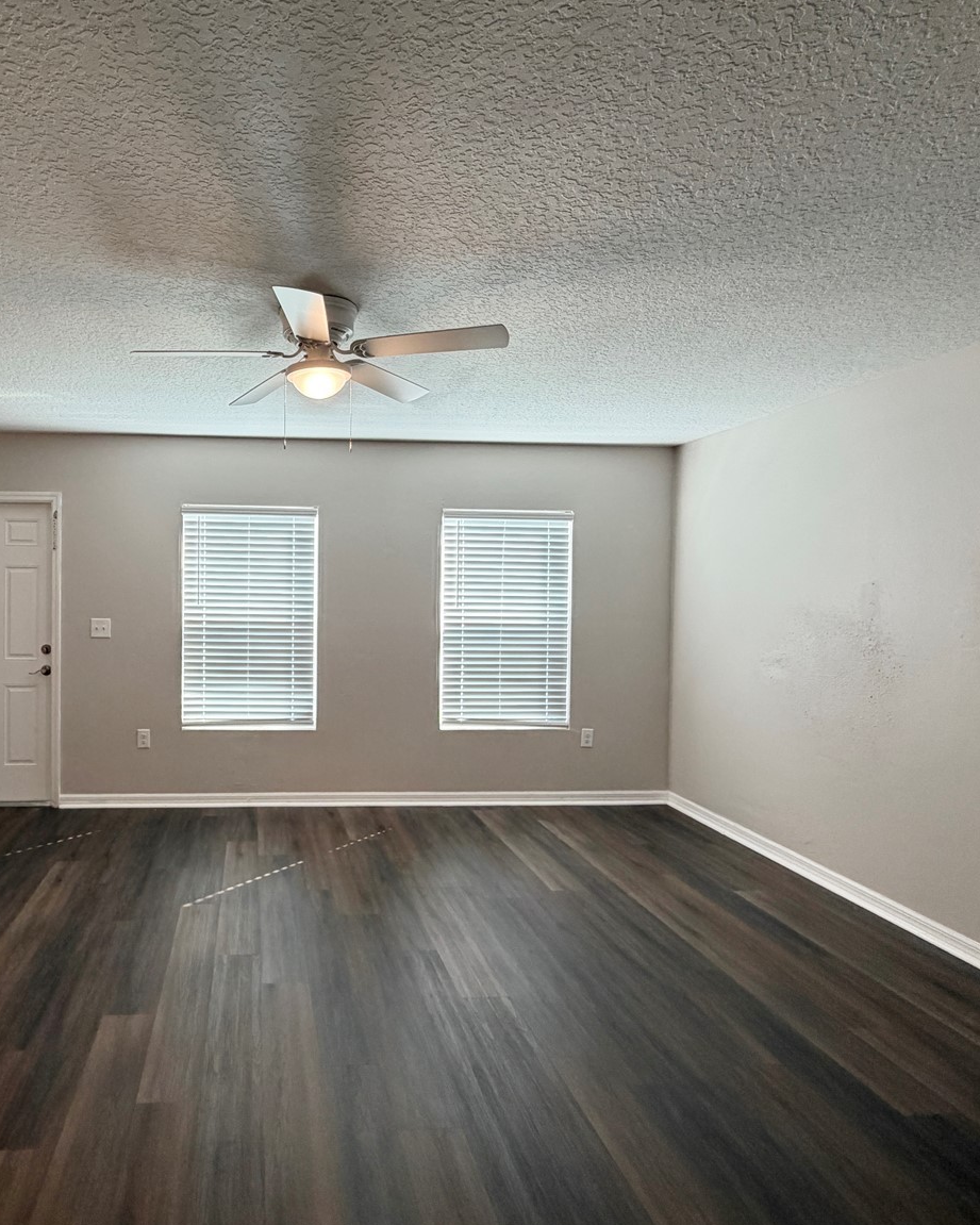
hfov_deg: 68.2
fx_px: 689
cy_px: 600
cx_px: 301
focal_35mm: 19
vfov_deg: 83.3
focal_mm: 2.22
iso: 200
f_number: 2.2
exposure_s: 1/60
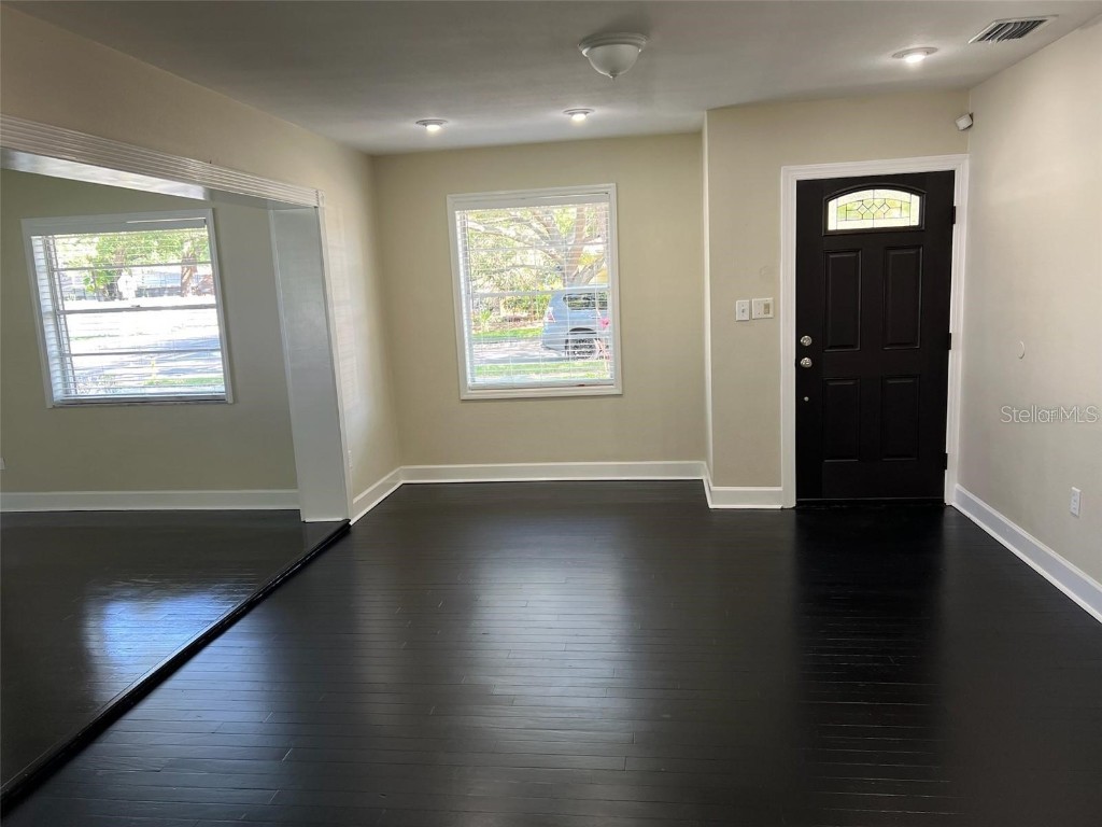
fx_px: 828
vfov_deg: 53.1
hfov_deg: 67.3
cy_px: 414
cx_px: 551
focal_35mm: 26
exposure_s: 1/120
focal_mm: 5.7
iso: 125
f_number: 1.5
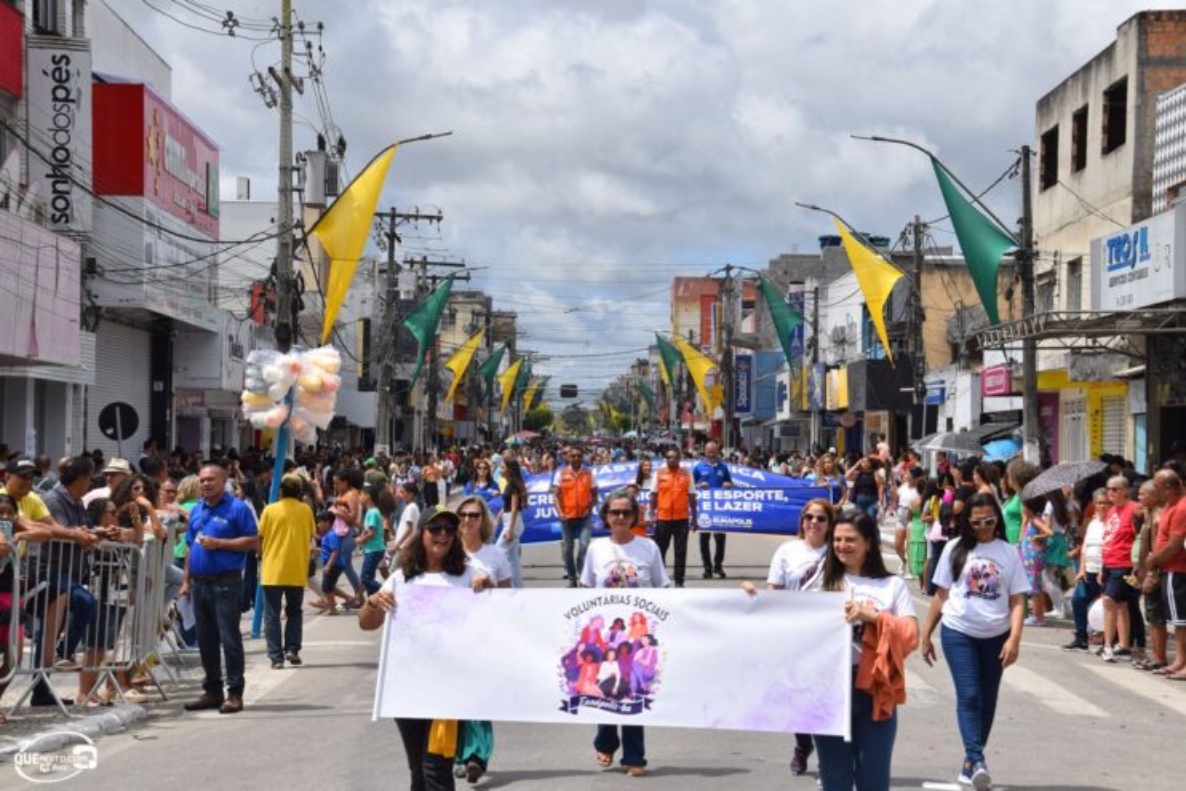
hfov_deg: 27.0
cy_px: 396
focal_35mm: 75
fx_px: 2471
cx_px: 593
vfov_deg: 18.2
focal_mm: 50
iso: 200
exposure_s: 1/500
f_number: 11
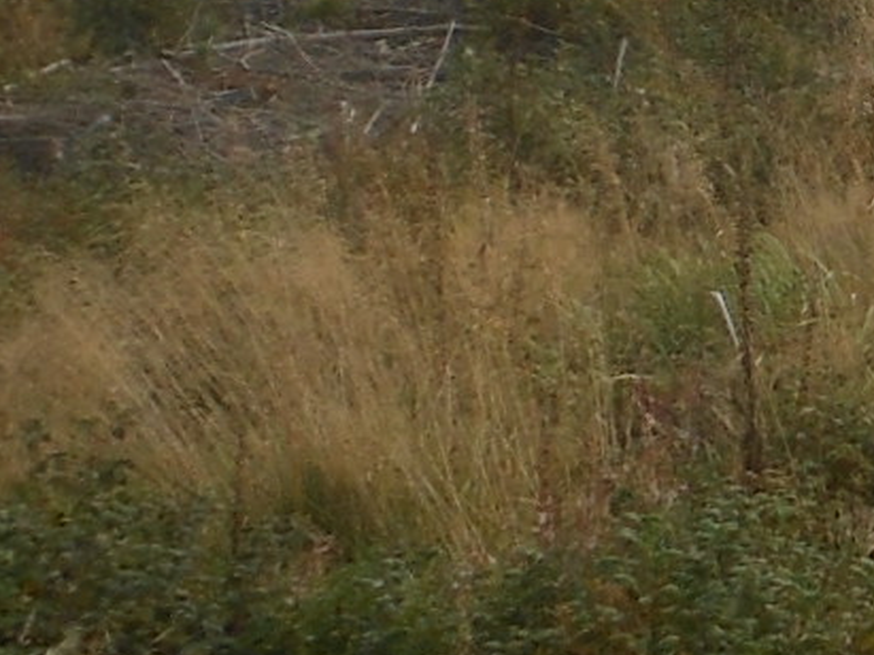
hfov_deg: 10.1
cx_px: 1714
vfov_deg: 7.9
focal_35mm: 183
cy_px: -517
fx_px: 4619
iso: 80
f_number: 3.3
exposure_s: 1/640
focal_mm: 5.2
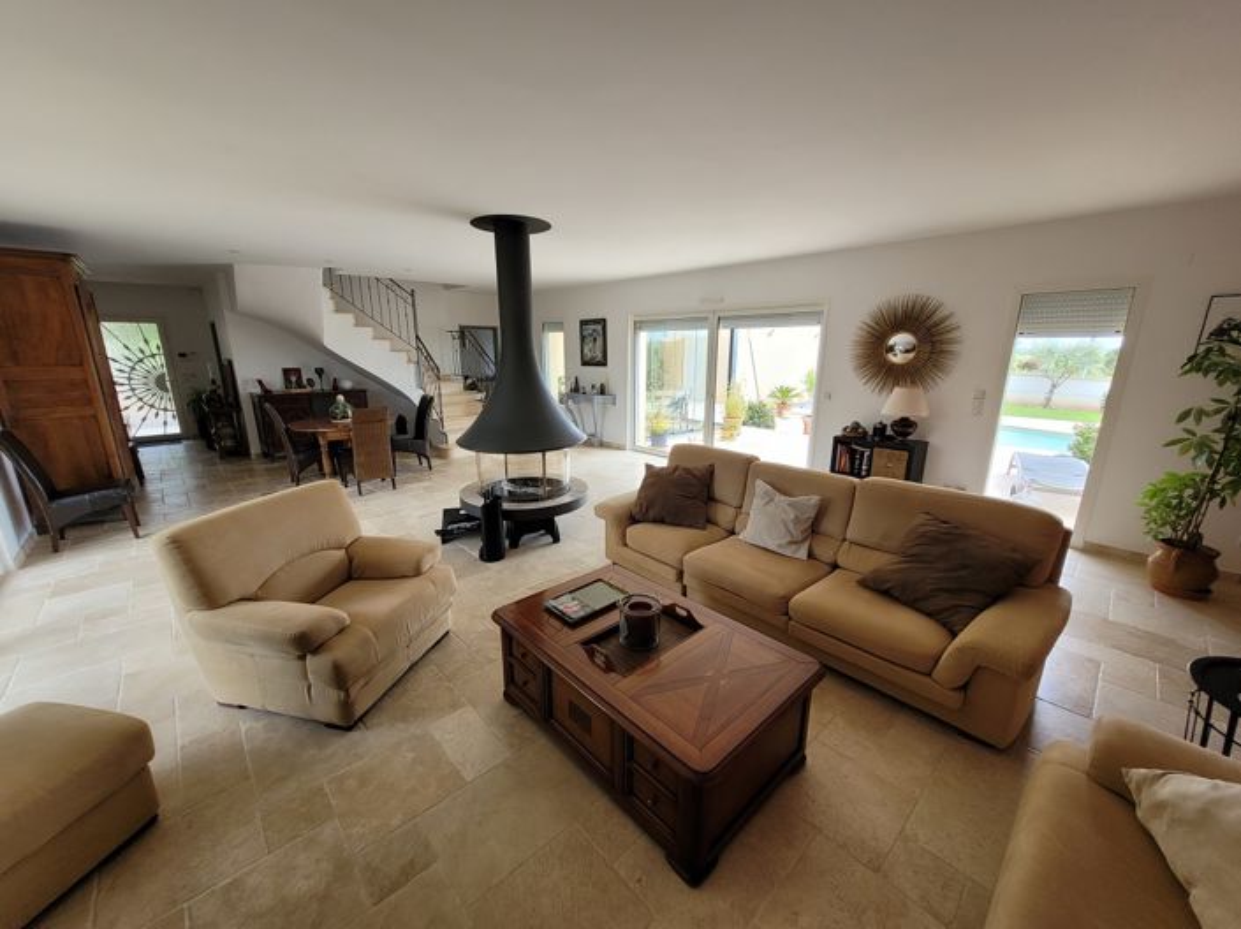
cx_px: 620
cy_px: 464
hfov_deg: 106.2
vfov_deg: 89.9
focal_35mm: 13
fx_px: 466
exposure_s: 1/100
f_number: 2.2
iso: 50
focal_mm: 1.74
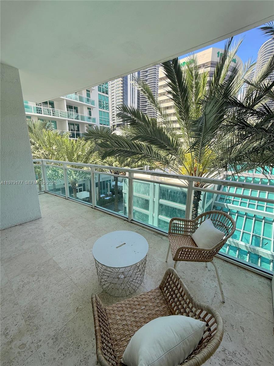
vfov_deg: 102.1
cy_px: 183
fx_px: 148
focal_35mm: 14
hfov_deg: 85.7
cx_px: 137
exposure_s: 1/433
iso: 64
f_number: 2.2
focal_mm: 2.22
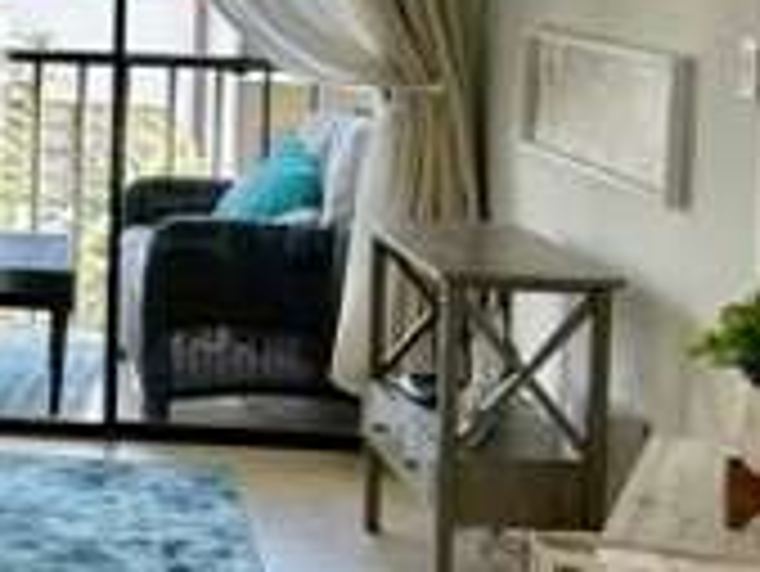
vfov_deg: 14.0
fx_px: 2307
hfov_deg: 16.2
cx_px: -555
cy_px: 86
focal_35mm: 105
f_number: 1.5
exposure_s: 1/142
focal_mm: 5.7
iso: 64
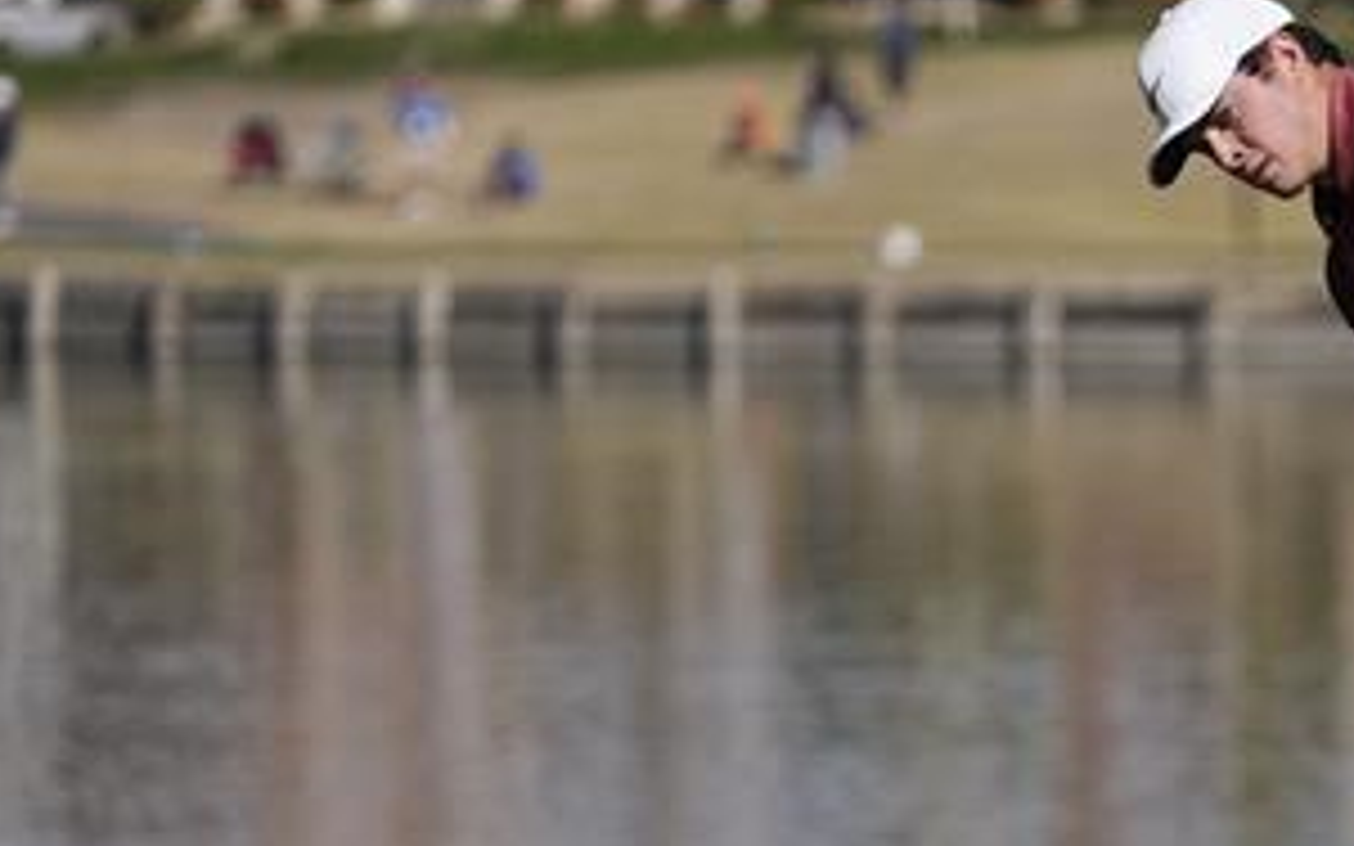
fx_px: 25604
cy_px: 691
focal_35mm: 694
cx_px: 1376
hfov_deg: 3.0
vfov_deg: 1.9
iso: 500
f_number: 6.3
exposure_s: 1/4000
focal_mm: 315
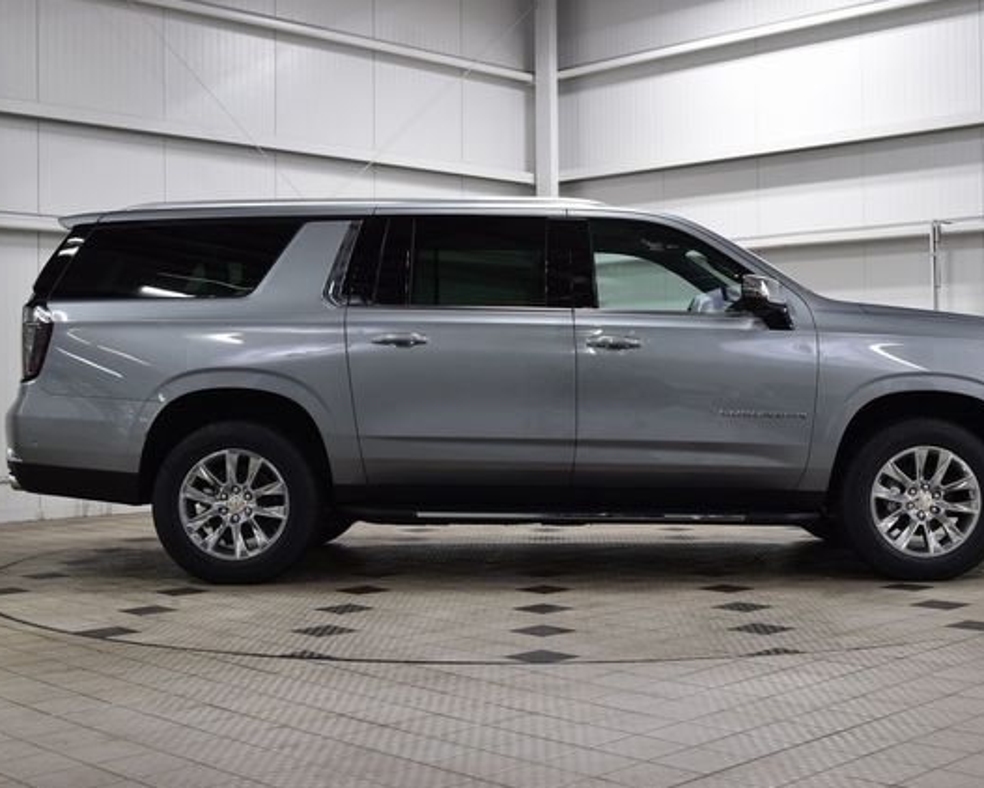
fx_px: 1444
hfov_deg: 37.6
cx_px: 545
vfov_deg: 30.5
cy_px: 393
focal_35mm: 50
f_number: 6.3
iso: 400
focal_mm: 29
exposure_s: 1/20
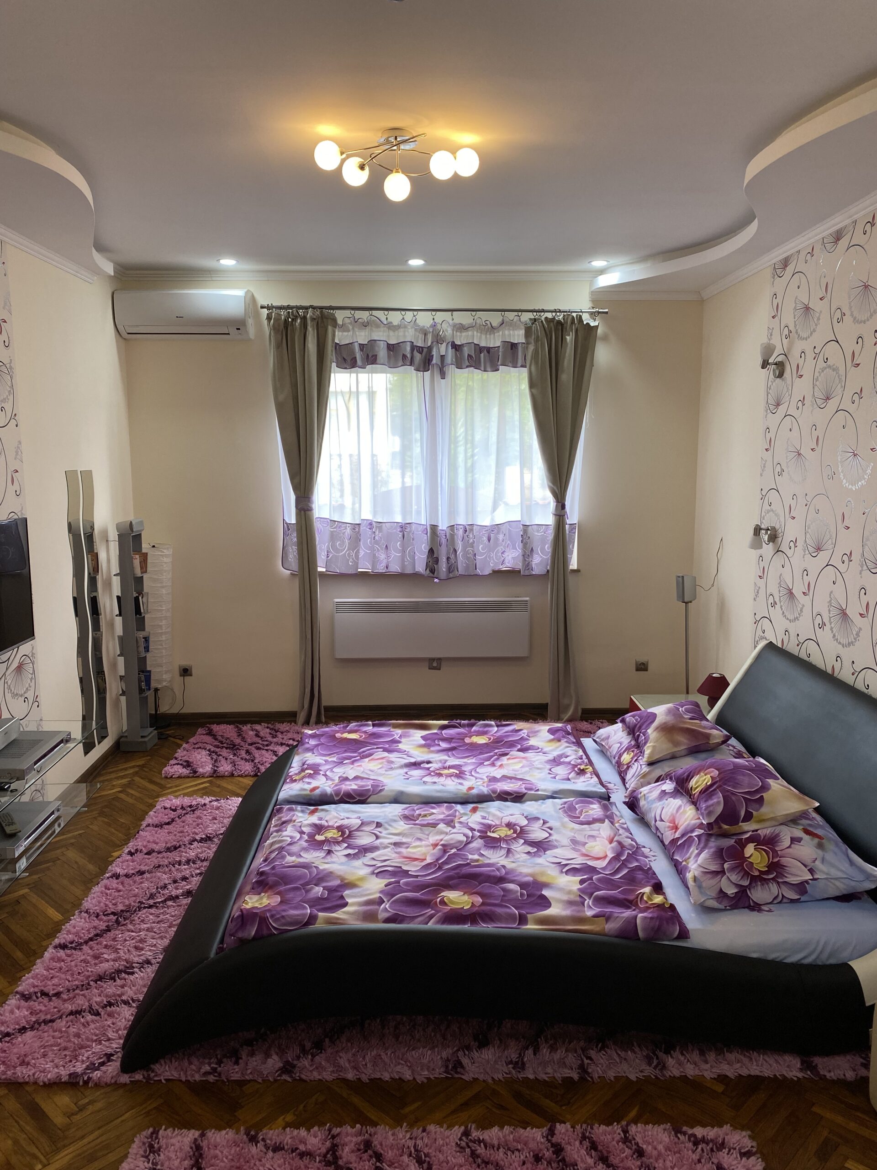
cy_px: 585
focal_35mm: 26
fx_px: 878
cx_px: 438
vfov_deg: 67.3
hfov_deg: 53.1
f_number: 1.8
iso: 40
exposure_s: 1/100
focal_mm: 4.25
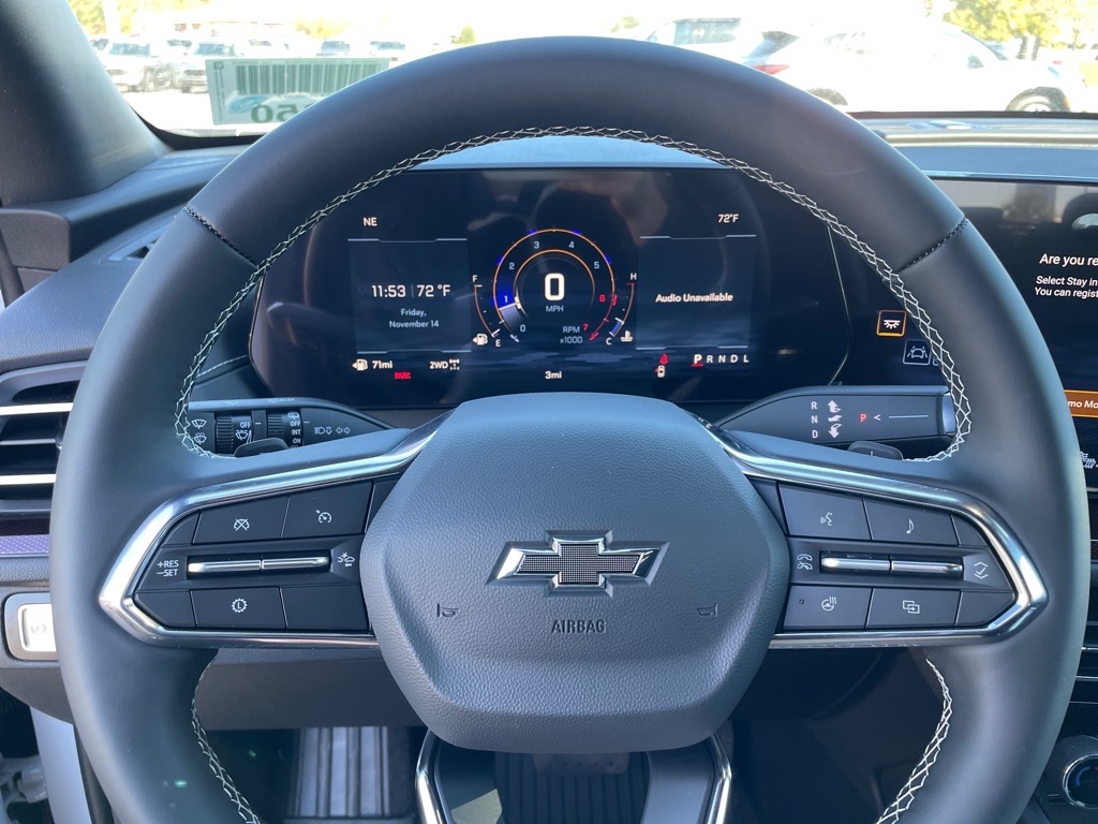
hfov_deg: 67.3
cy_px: 412
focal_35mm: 26
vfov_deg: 53.1
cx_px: 549
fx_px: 825
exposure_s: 1/121
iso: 100
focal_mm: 4.2
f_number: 1.6
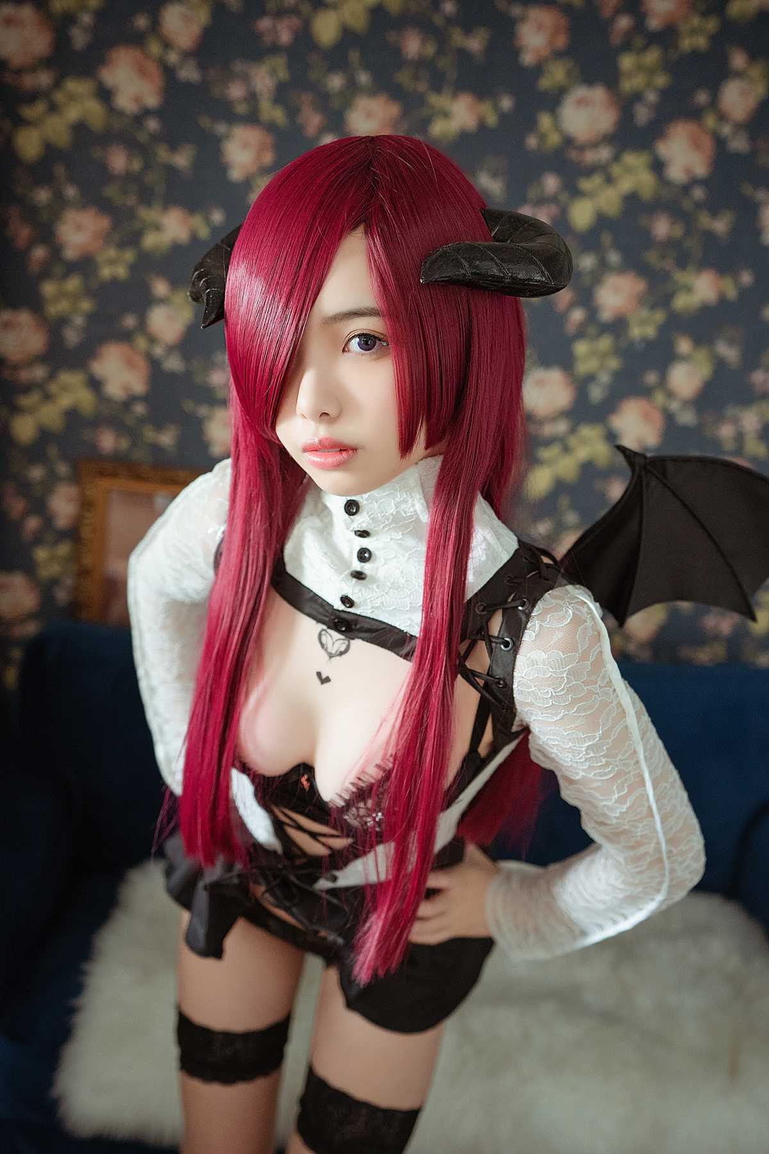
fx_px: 1121
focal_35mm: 35
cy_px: 577
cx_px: 384
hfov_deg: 37.9
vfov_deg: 54.4
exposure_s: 1/80
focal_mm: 35
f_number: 2.8
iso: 2000
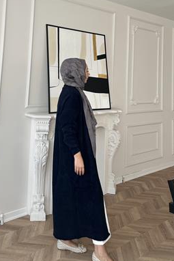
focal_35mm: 27
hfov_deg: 47.8
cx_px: 76
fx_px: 196
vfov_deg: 67.3
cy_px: 136
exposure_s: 1/156
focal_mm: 6.86
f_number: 1.78
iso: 64
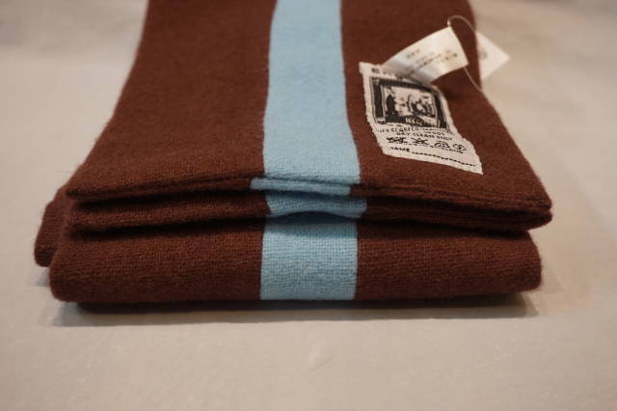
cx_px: 308
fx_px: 719
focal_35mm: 42
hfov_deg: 46.4
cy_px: 206
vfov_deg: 31.9
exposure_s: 1/60
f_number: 4.5
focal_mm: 28
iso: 1000
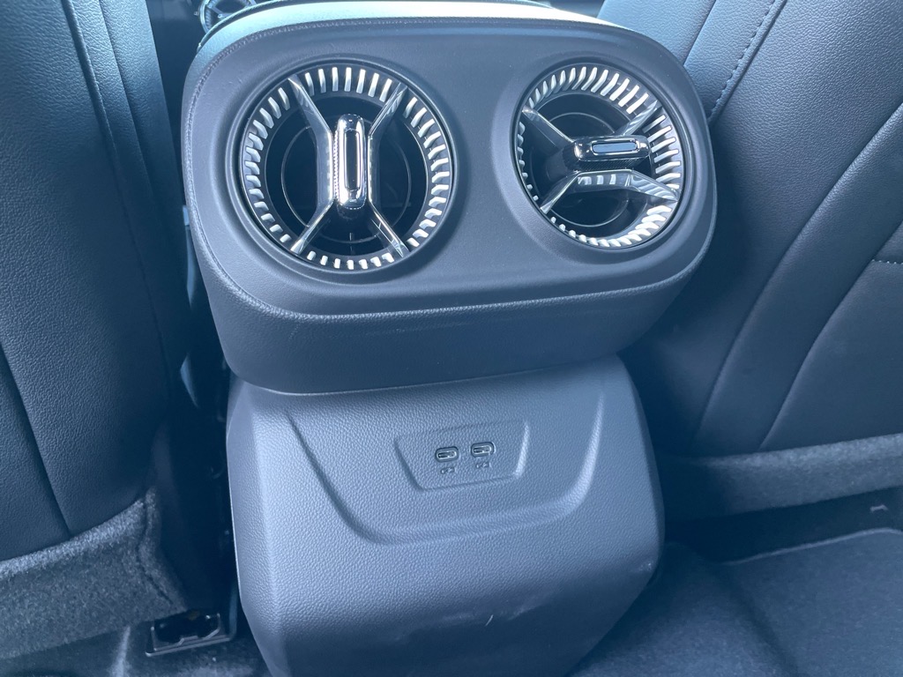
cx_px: 452
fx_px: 678
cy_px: 338
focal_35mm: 26
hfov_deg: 67.3
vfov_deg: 53.1
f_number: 1.6
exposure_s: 1/60
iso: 250
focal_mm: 4.2
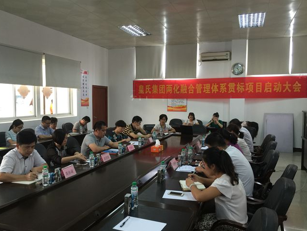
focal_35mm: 30
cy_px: 118
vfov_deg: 46.8
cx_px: 152
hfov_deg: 59.9
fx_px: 266
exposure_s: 1/17
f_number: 2.2
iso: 50
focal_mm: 4.15
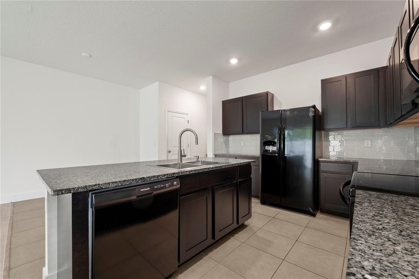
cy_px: 140
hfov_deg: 104.3
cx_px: 210
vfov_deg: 81.2
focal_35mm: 14
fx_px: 163
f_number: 8
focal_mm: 14
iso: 250
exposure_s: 1
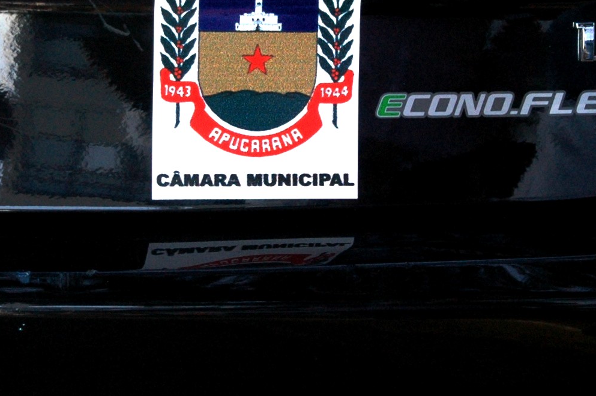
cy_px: 51
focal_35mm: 209
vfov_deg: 6.5
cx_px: 220
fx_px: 3457
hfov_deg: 9.8
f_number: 6.3
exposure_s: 1/125
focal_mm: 46
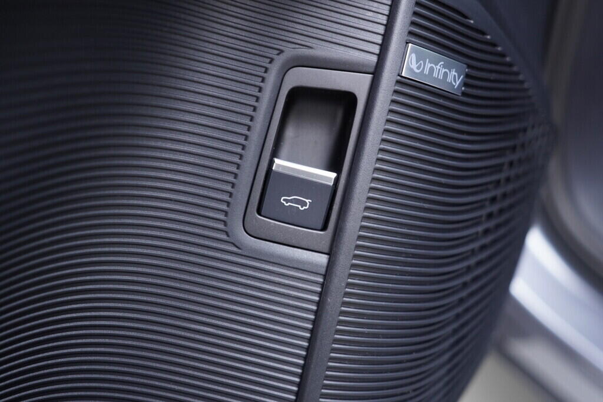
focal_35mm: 36
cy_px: 201
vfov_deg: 36.9
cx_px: 302
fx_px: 603
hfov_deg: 53.1
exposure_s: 1/40
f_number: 2.8
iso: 400
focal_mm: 24
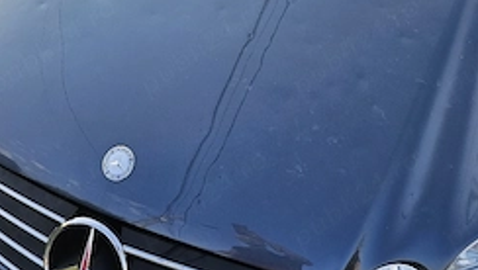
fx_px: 520
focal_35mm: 41
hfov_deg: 49.3
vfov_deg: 25.1
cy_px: -82
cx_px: 243
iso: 25
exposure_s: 1/182
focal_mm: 6.3
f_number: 1.7
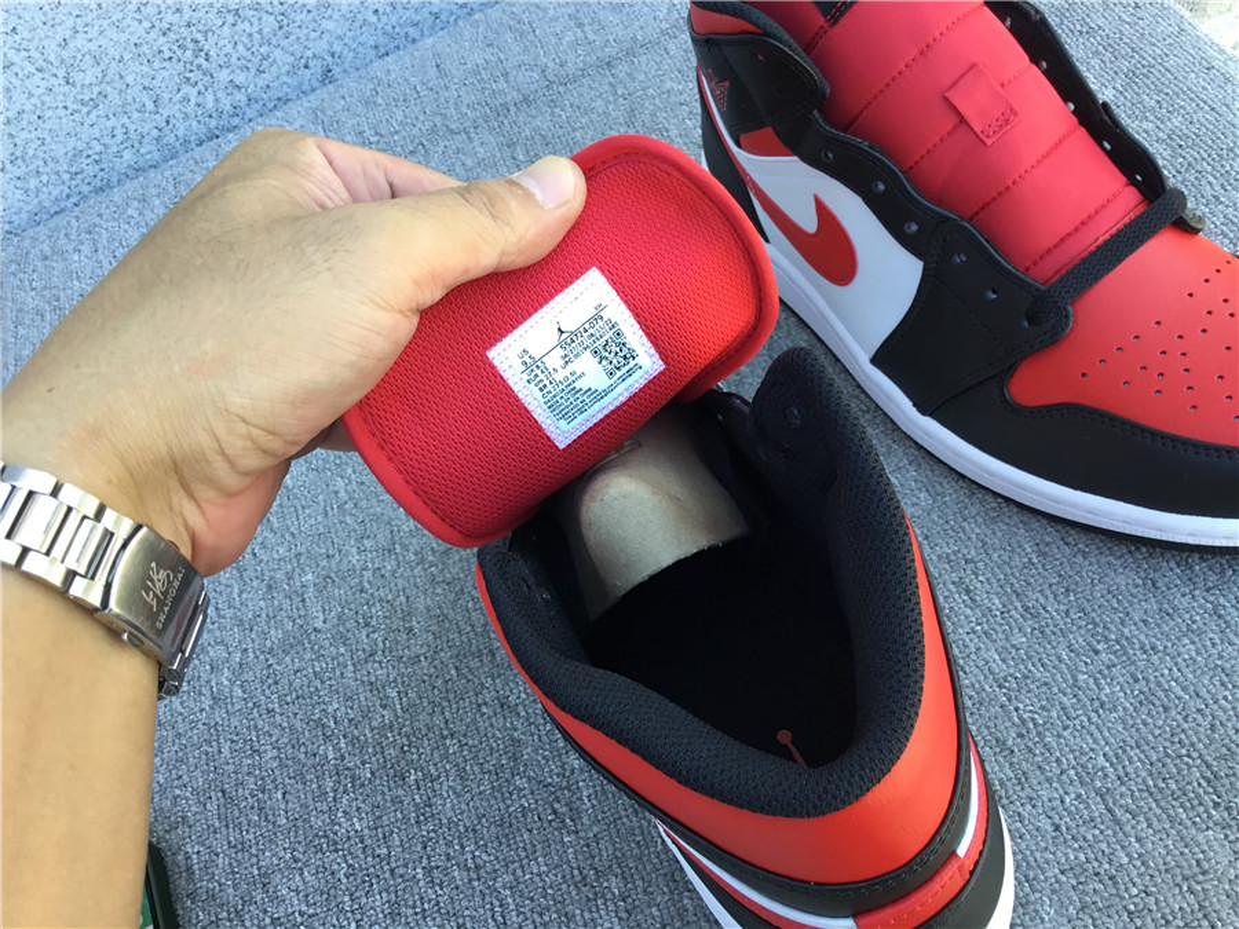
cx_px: 620
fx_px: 1110
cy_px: 464
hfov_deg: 58.4
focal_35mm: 31
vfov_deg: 45.4
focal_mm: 3.3
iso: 40
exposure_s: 1/100
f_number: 2.4
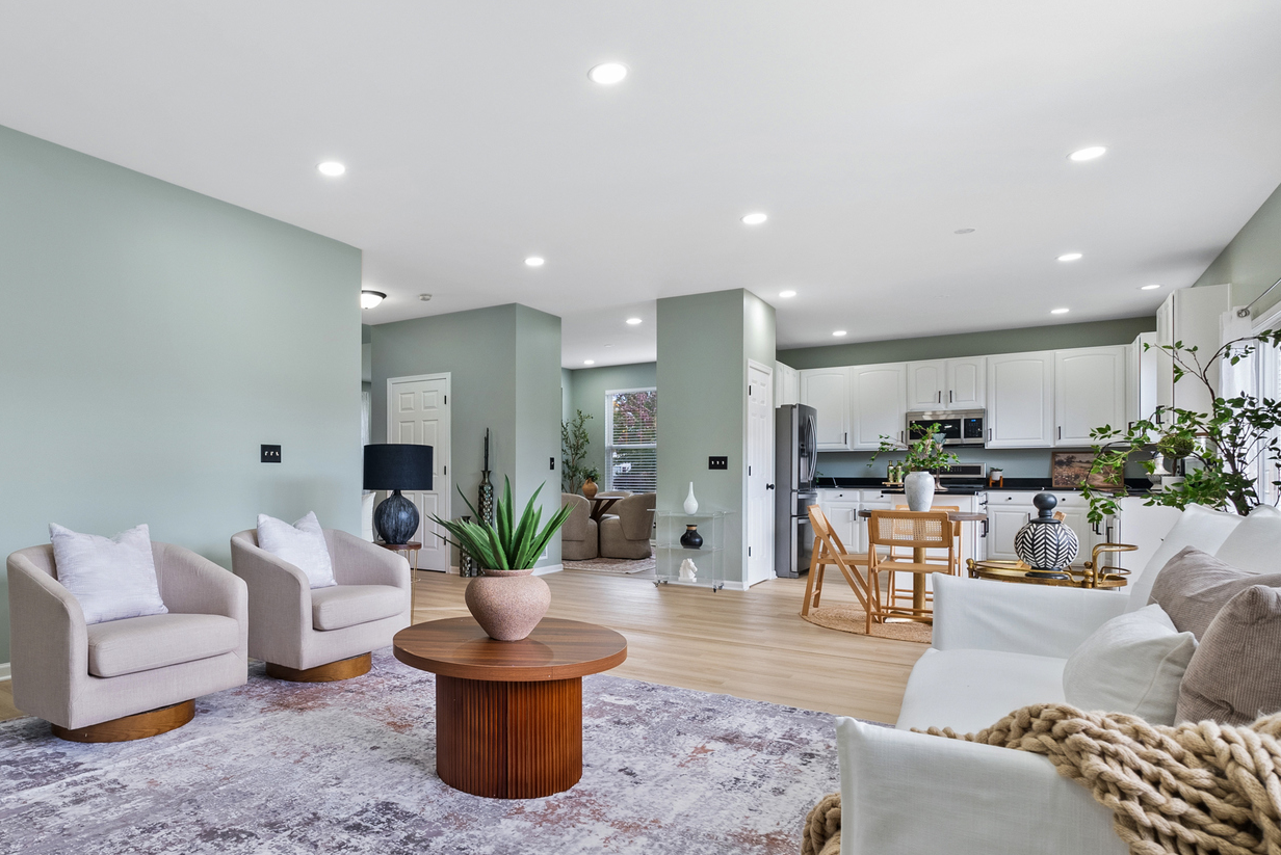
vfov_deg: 59.4
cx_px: 446
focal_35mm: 21
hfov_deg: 79.0
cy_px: 475
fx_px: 748
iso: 640
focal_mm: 16
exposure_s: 1/2
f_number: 8
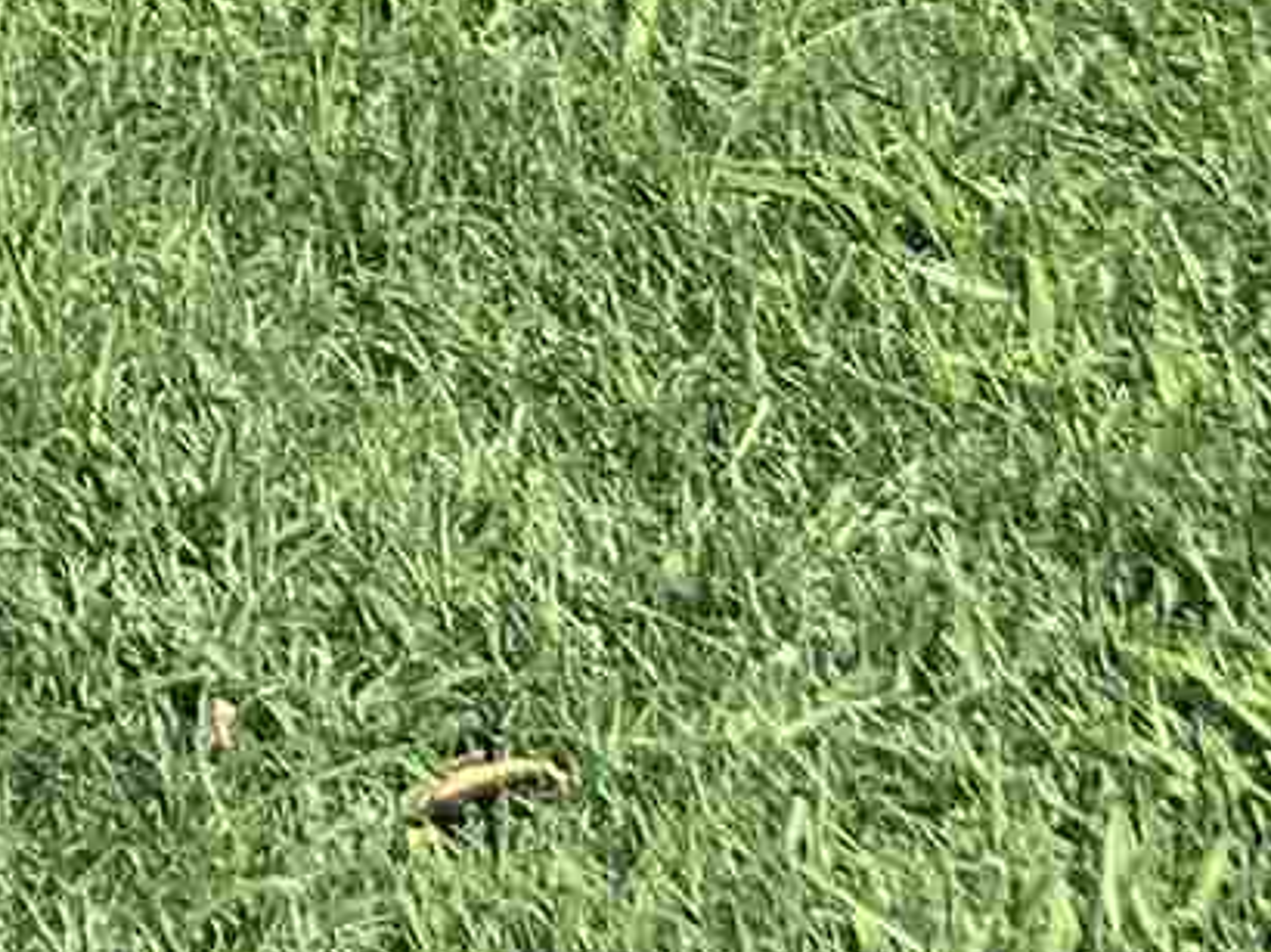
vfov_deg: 6.7
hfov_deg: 8.8
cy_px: -2127
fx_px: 7156
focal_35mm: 195
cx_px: -2170
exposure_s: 1/2571
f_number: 1.5
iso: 50
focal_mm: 5.7
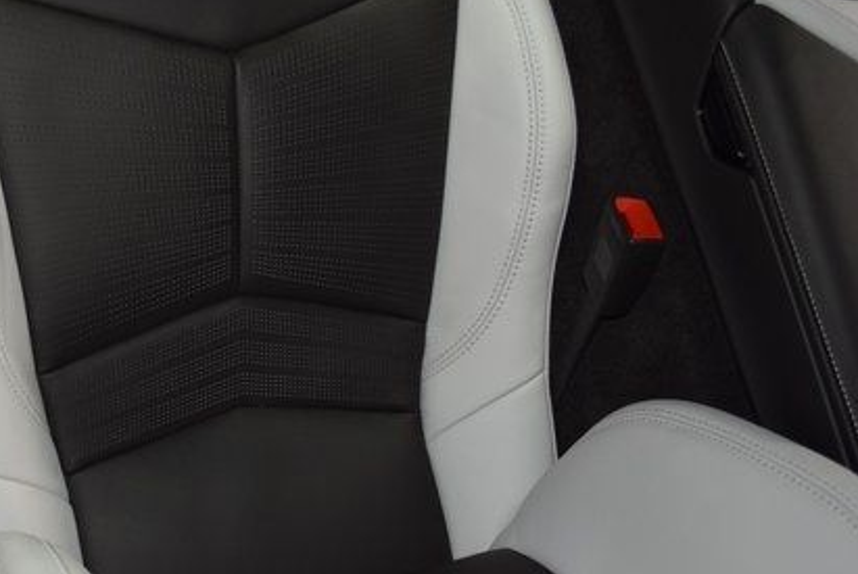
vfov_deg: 24.2
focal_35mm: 56
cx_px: 225
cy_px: 254
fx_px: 1336
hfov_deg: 34.9
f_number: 4
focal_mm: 24
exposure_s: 1/60
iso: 1100
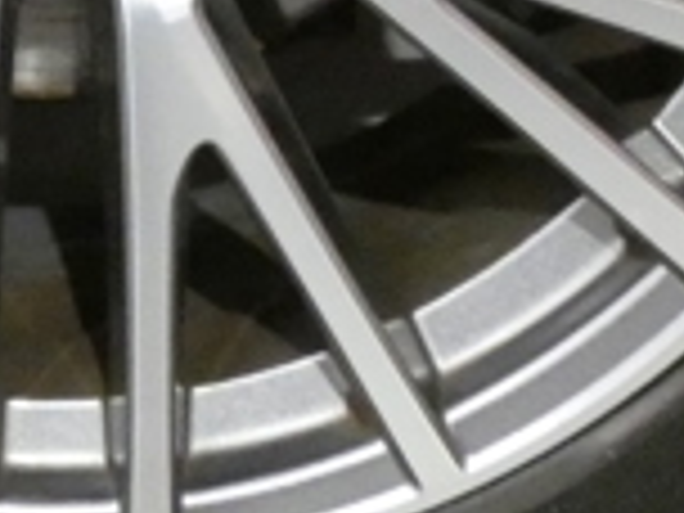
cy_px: -320
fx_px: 3320
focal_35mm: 168
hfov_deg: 11.7
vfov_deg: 8.6
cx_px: 32
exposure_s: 1/50
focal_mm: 5.8
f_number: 3.4
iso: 1600
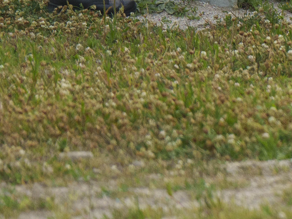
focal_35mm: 788
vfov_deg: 1.9
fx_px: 6647
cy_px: -449
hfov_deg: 2.5
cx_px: 963
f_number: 2.8
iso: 500
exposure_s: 1/2500
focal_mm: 118
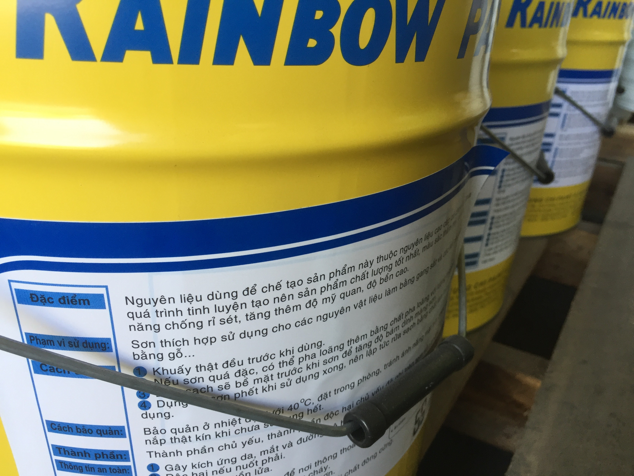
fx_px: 531
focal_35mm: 29
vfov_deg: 48.2
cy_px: 238
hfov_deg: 61.7
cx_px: 317
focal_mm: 4.15
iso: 32
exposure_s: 1/33
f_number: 2.2
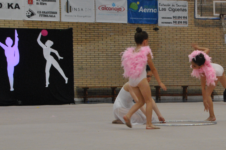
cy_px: 84
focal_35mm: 120
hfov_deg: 16.8
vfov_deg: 11.4
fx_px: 753
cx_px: 199
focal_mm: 38
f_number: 6.3
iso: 800
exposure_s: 1/160
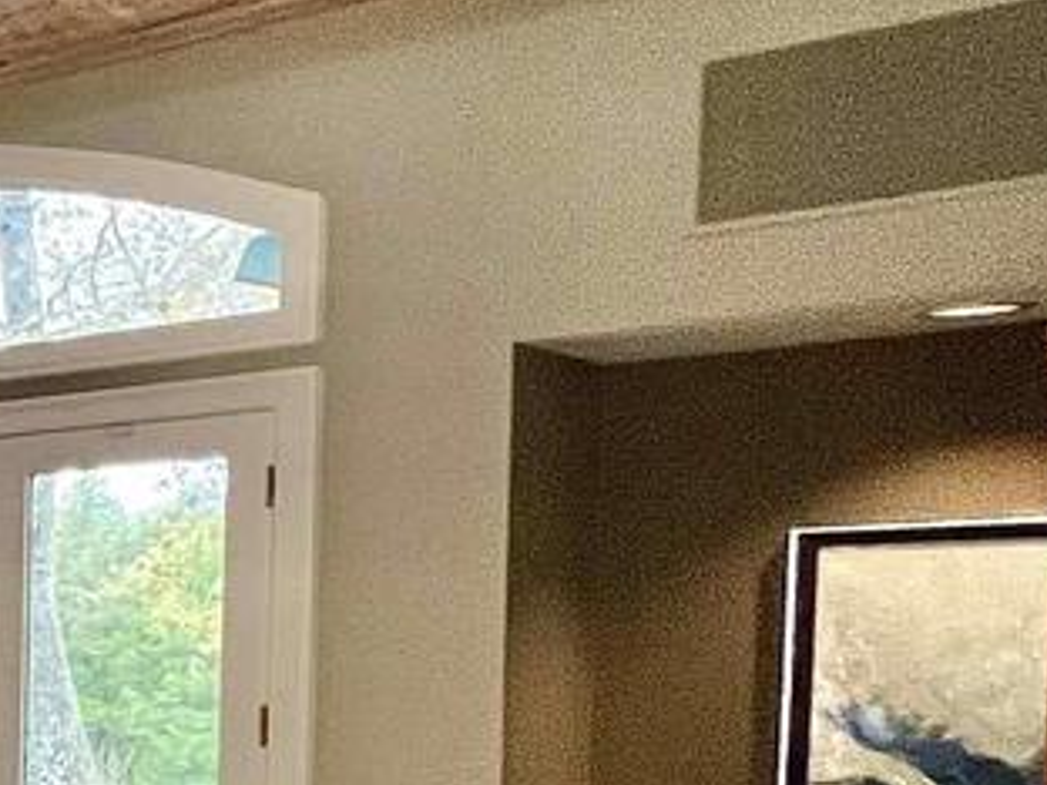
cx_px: -1319
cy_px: 778
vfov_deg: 23.4
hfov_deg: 16.5
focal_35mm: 60
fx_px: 1815
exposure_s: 1/120
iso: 200
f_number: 1.8
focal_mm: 1.57
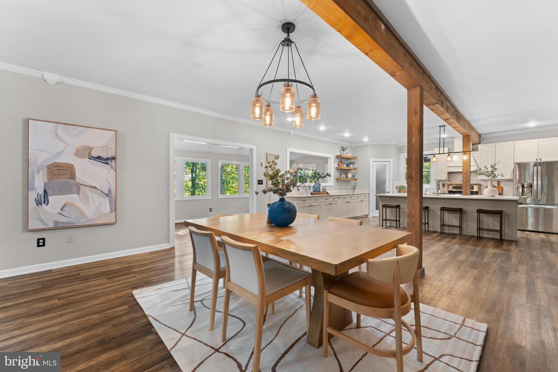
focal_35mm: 15
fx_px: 232
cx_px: 279
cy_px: 186
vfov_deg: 77.3
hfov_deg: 100.4
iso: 320
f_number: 9
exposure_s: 1.6
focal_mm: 15
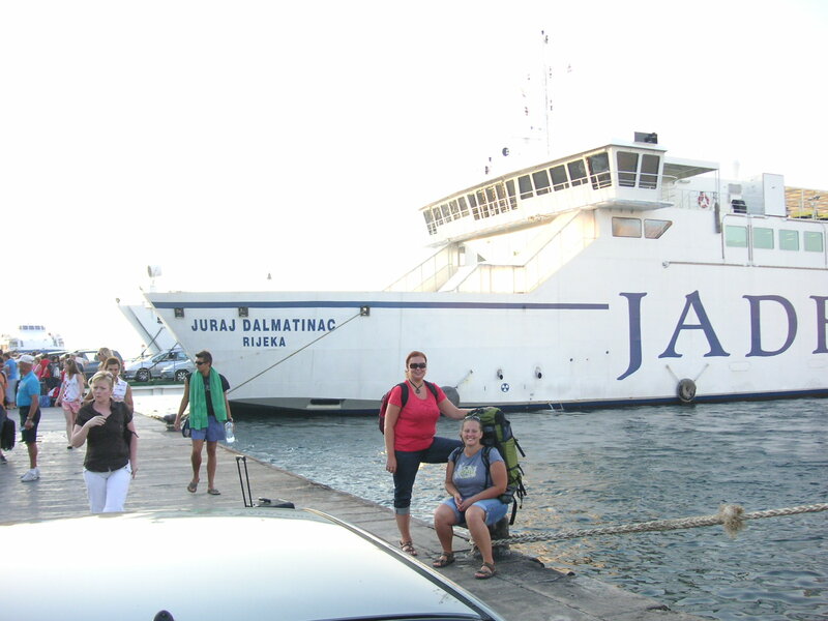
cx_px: 414
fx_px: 885
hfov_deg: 50.1
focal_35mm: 37
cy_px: 310
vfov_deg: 38.7
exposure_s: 1/90
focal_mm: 6.1
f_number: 2.8
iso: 50
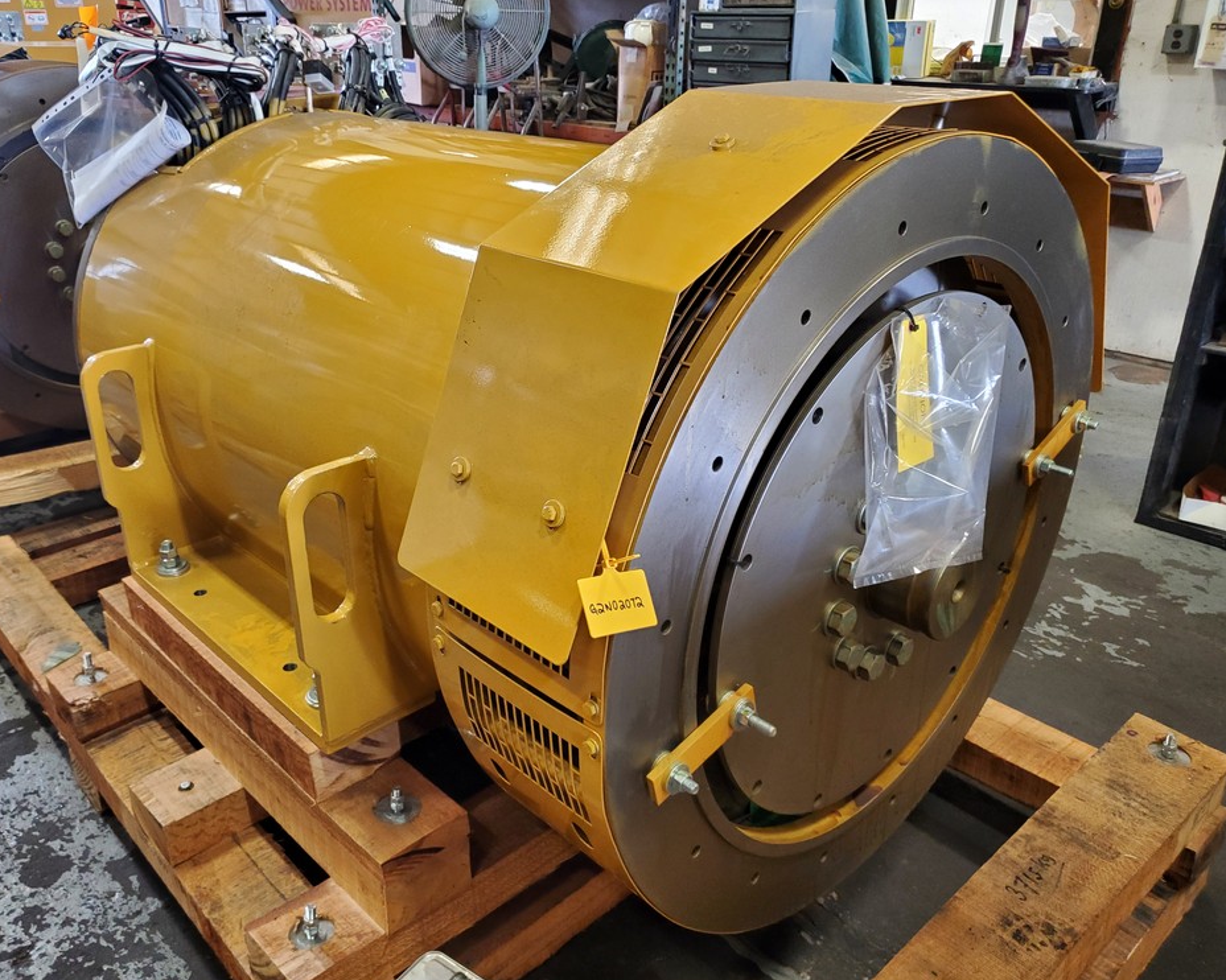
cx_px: 560
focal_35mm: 28
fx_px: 1016
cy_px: 485
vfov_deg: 51.5
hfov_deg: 62.1
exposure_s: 1/40
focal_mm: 4.3
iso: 250
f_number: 1.5
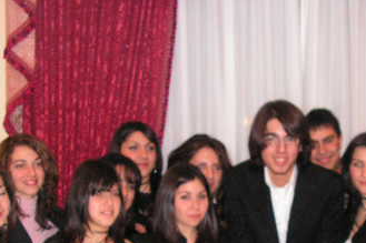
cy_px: 239
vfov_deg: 15.1
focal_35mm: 89
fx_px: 904
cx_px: 276
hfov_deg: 22.7
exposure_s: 1/40
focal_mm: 7.4
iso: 200
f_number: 3.2
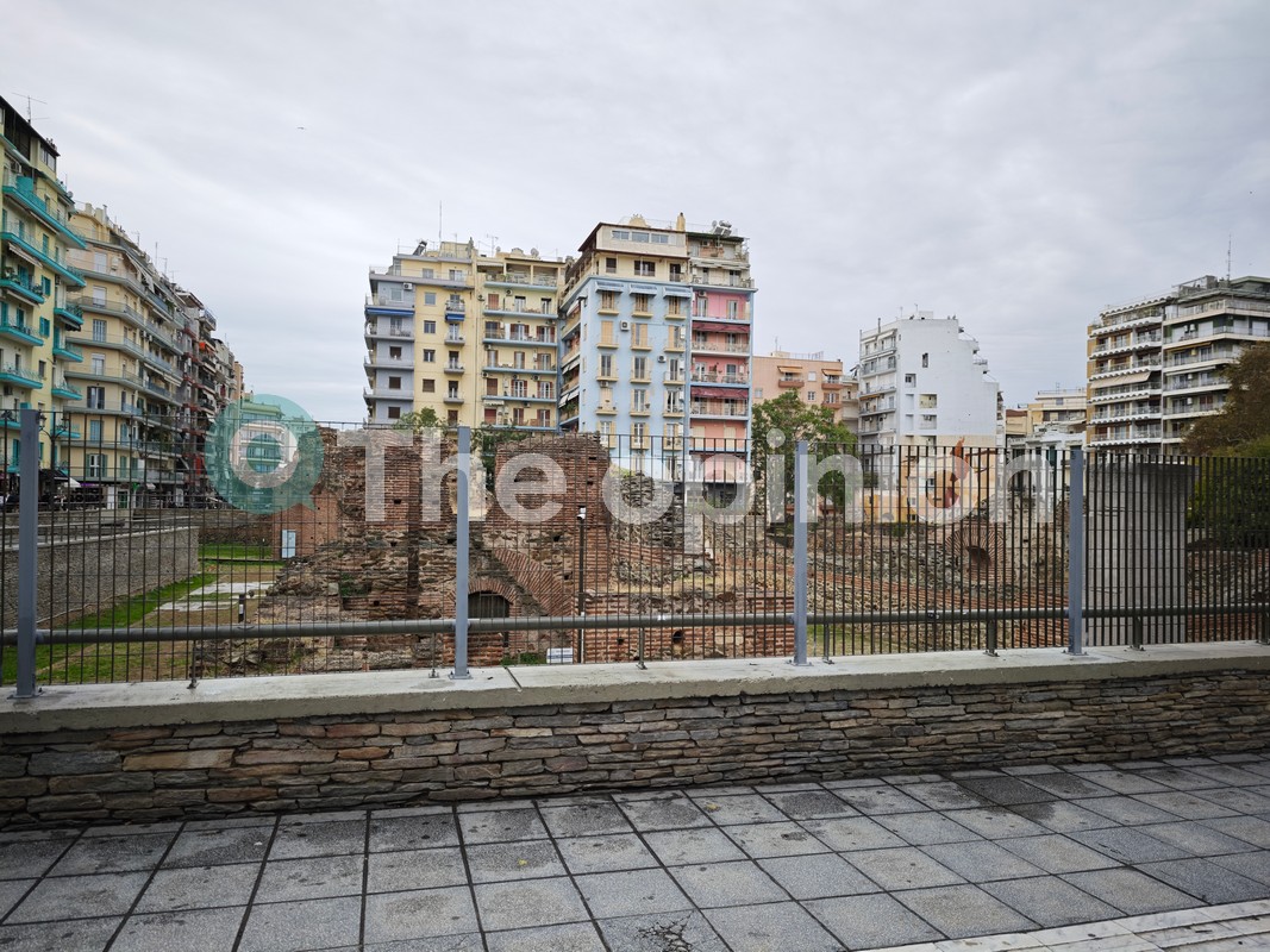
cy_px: 476
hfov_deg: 73.9
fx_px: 844
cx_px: 635
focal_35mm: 23
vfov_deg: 58.9
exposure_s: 1/625
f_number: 1.63
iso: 50
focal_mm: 8.72
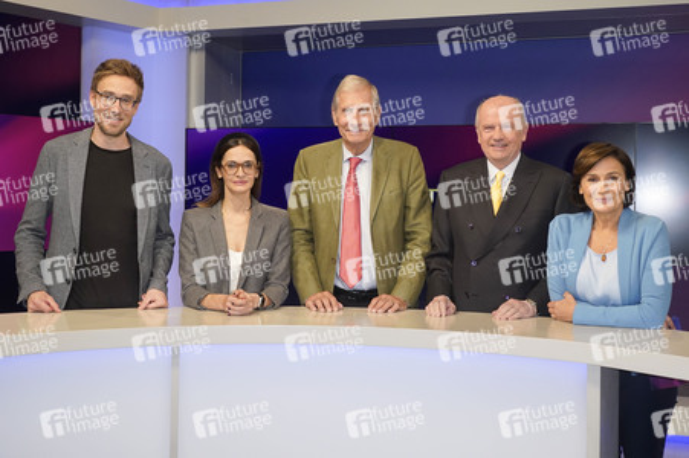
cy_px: 229
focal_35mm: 37
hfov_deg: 51.9
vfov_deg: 35.9
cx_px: 344
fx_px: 708
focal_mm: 37
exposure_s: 1/160
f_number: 5.6
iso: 2000
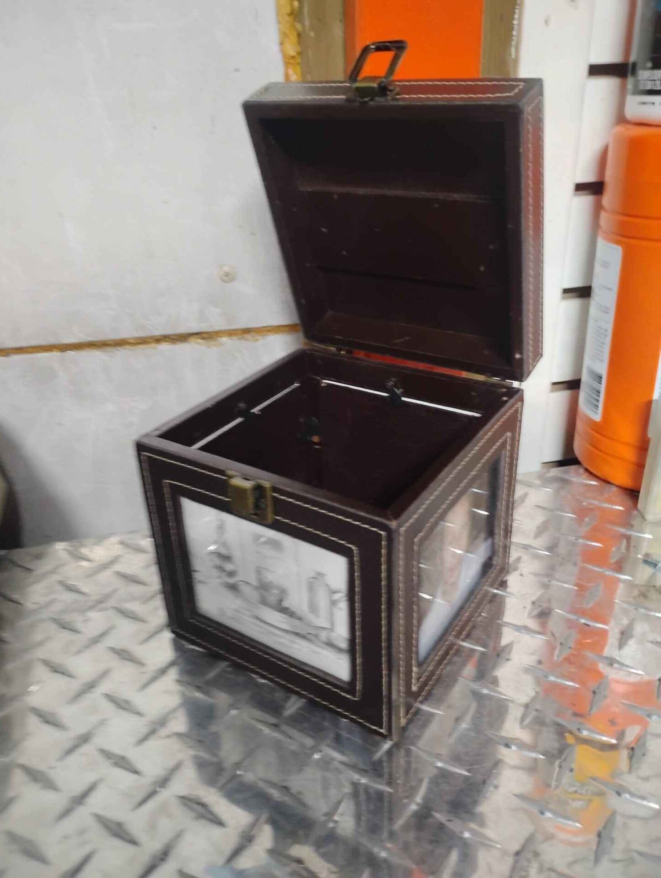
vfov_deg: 63.4
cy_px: 439
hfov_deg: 49.8
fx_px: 711
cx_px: 330
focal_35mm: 28
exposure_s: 1/30
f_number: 1.8
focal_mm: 4.26
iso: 1269
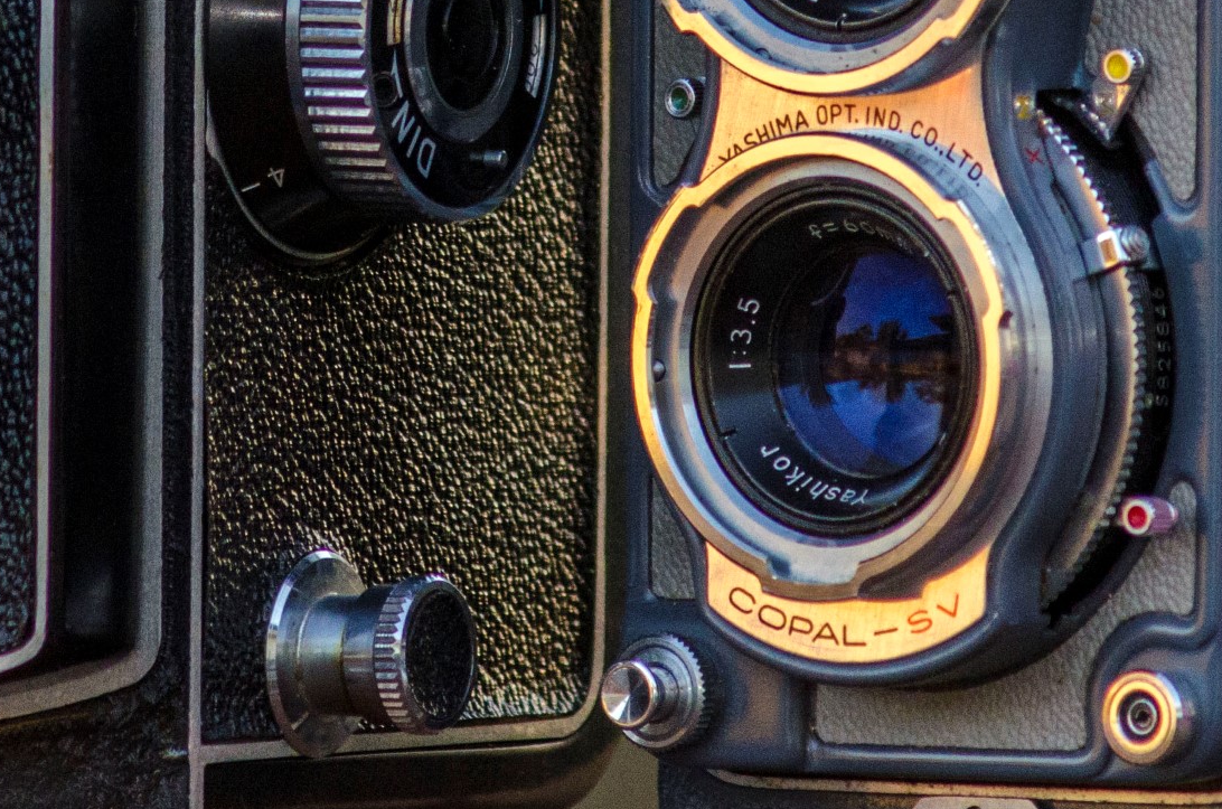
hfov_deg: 10.0
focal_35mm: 206
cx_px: 464
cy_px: -135
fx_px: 6977
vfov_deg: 6.6
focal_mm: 50
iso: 1600
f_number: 2.8
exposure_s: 1/250
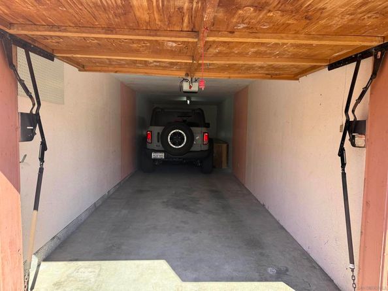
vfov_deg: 56.8
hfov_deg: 71.6
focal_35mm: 24
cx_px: 194
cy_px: 146
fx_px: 269
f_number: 1.78
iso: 100
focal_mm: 6.76
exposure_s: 1/750
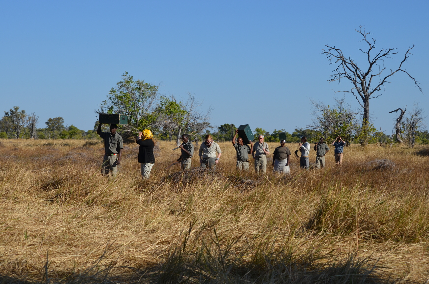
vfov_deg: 16.5
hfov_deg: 24.7
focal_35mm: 82
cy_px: 142
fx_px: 981
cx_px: 214
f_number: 9
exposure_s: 1/320
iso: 100
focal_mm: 55
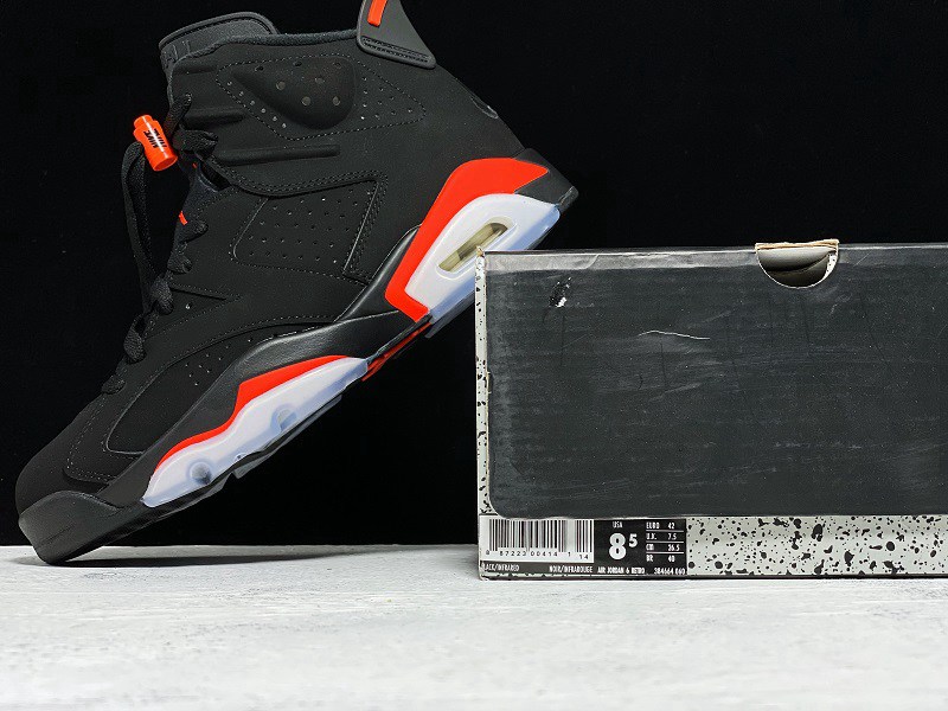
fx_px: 1424
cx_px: 474
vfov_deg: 28.0
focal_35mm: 52
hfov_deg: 36.8
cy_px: 356
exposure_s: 1/204
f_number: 2
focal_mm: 6
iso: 20
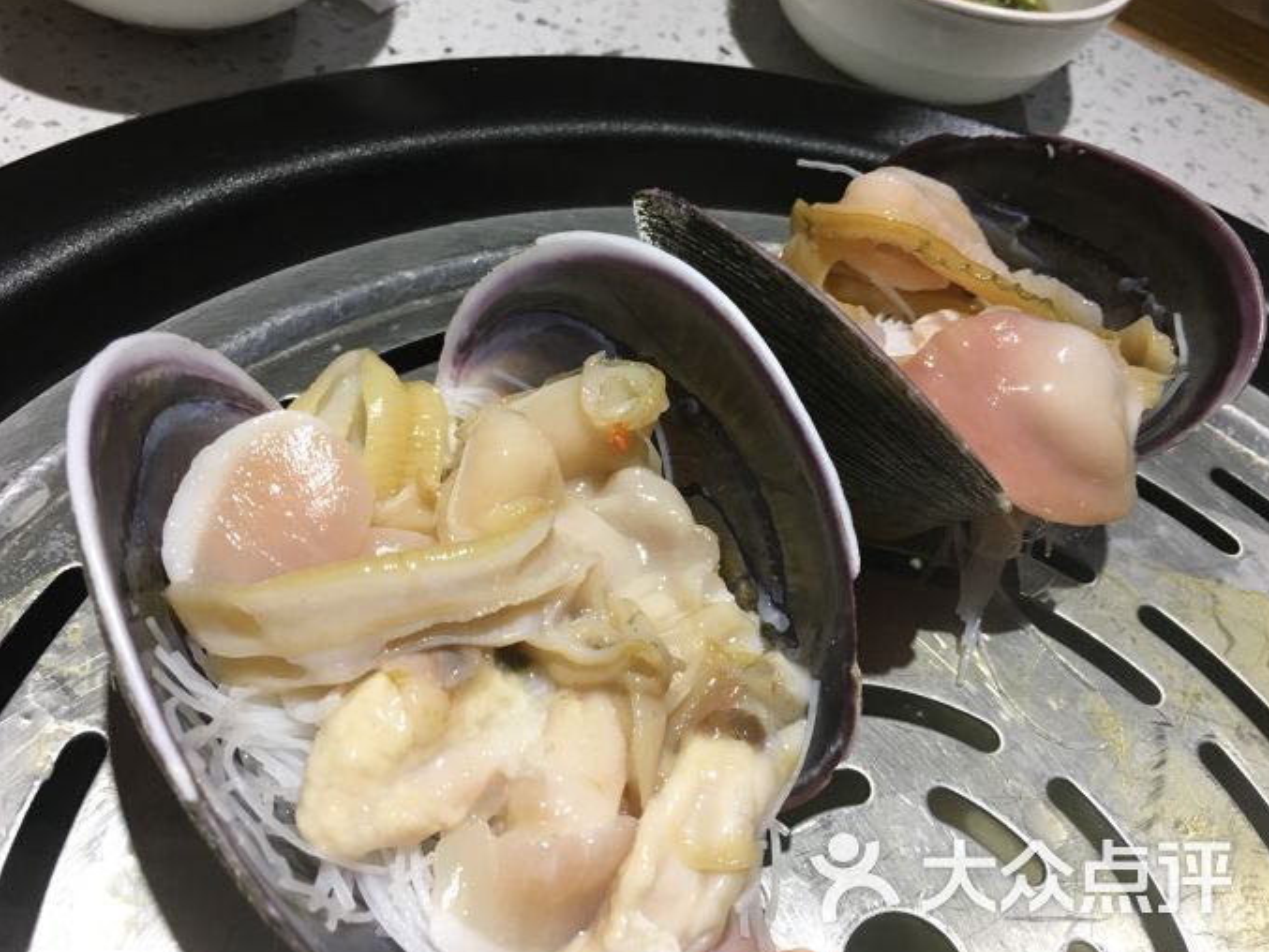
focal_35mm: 30
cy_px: 483
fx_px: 1100
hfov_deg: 60.0
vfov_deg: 46.8
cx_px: 624
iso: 160
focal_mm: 4.15
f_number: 2.2
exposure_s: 1/33
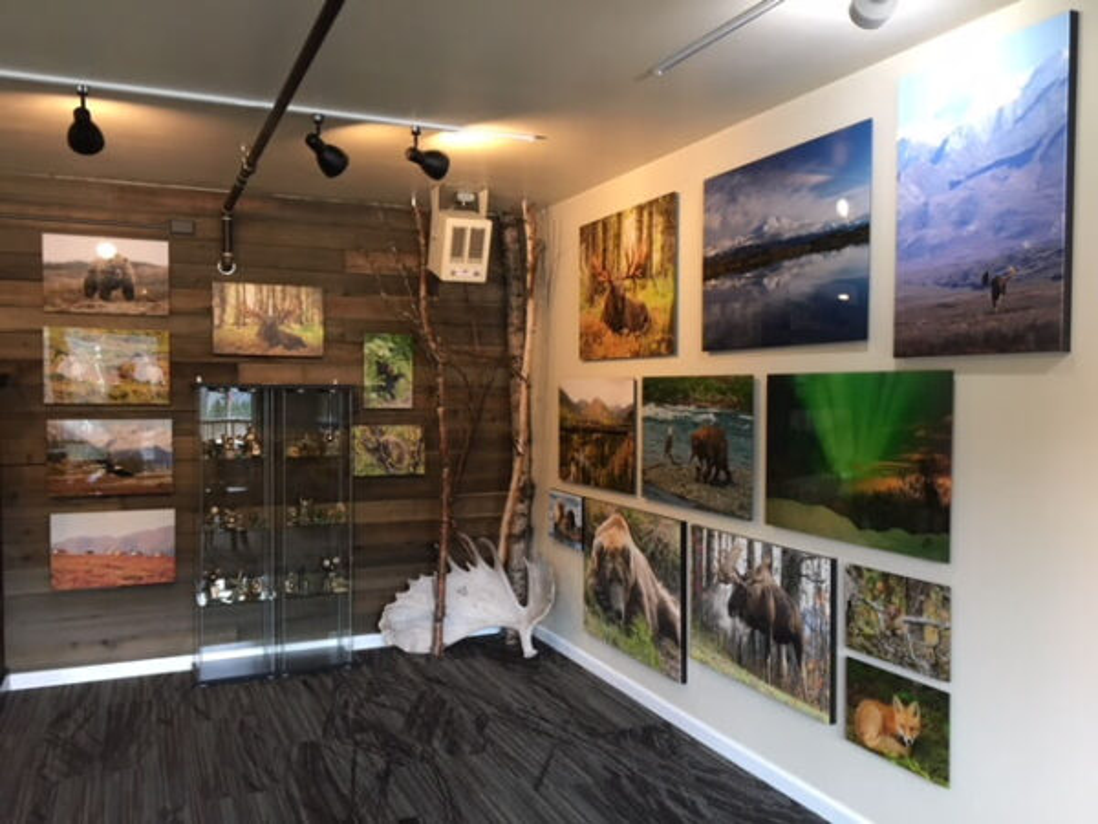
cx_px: 549
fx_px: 920
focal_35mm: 29
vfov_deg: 48.2
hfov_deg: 61.7
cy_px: 412
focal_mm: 4.15
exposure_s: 1/30
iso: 64
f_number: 2.2
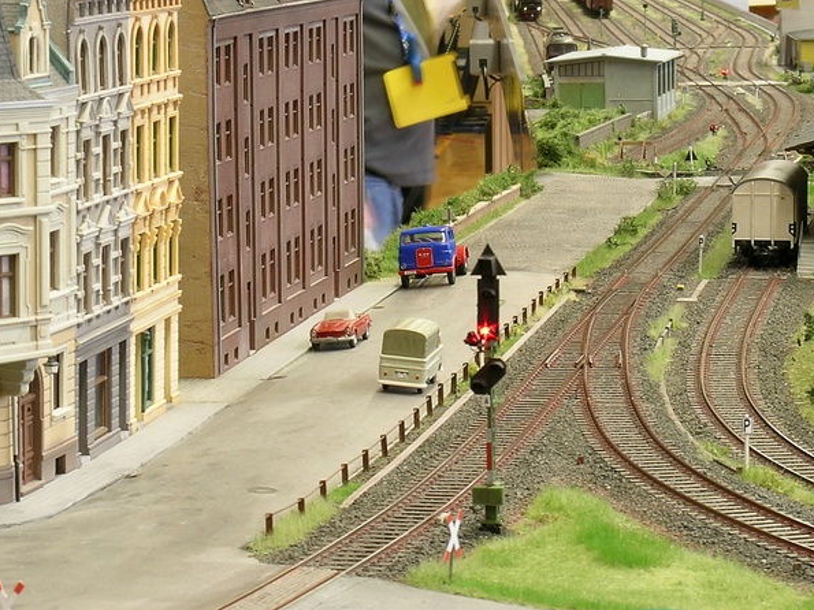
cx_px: 551
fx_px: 3480
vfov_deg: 10.0
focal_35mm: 148
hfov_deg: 13.3
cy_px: 141
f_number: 7.5
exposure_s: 1/1.1
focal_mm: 17.8
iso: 50
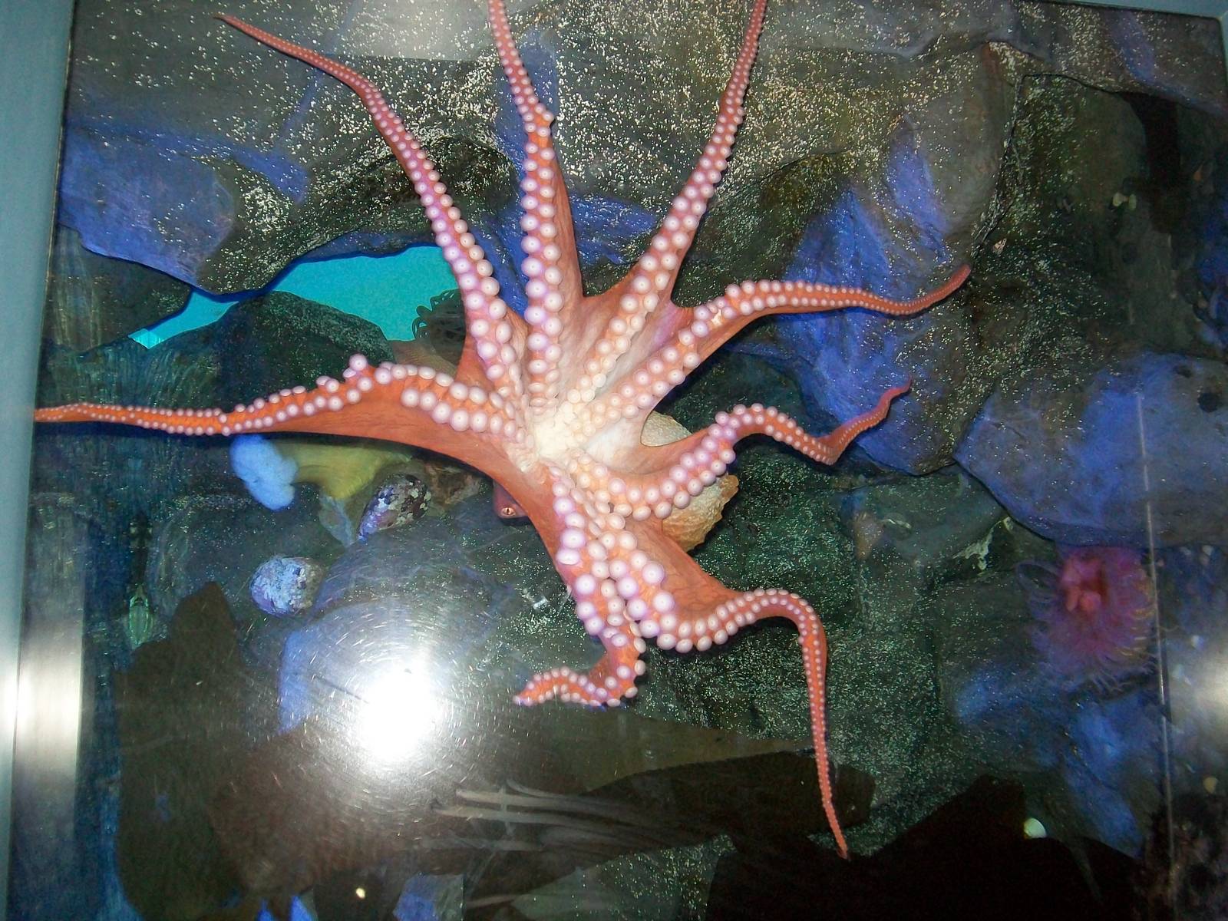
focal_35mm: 36
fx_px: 1277
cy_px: 460
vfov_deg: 39.7
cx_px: 614
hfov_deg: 51.4
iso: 160
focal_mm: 6
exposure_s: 1/15
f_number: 2.7
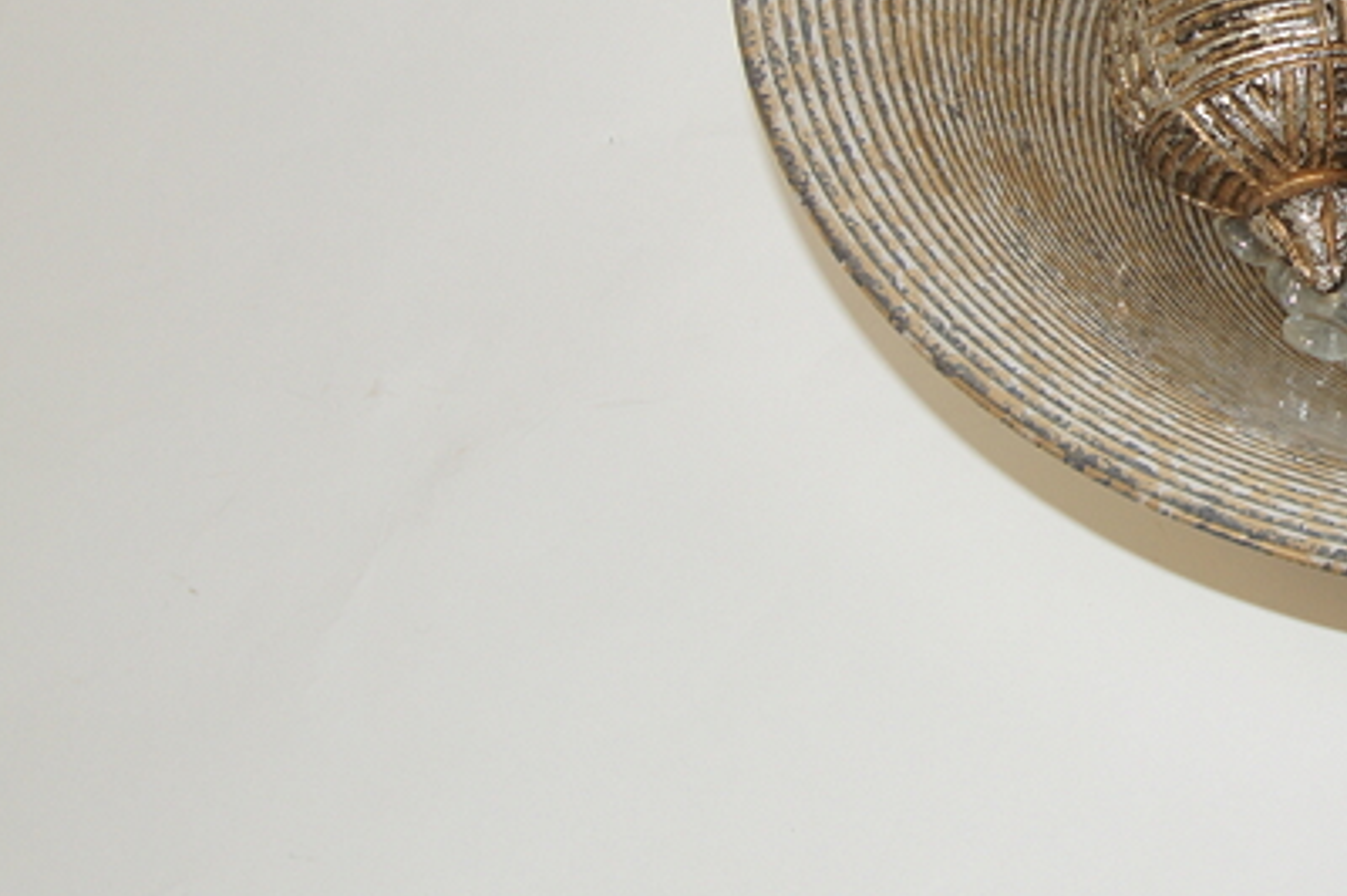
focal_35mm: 90
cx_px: 1630
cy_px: 71
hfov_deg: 21.0
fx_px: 3365
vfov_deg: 15.0
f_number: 4.5
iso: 200
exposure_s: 1/60
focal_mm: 24
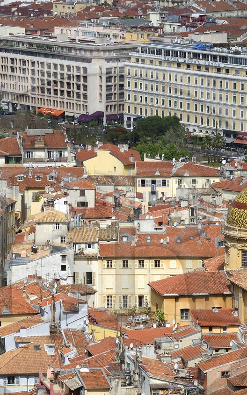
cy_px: 246
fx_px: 2036
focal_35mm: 189
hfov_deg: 6.9
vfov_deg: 11.1
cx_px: 103
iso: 200
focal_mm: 98
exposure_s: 1/160
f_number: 18
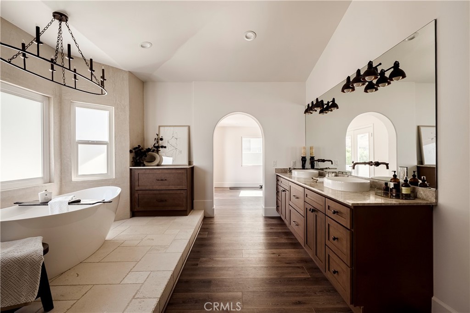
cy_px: 156
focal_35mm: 16
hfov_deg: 96.7
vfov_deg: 73.8
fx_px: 209
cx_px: 235
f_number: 9
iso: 100
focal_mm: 16
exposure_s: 1/100
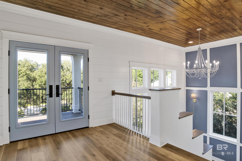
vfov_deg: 64.6
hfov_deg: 86.9
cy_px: 80
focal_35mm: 19
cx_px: 121
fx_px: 128
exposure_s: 1/13
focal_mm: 19
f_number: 11
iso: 200
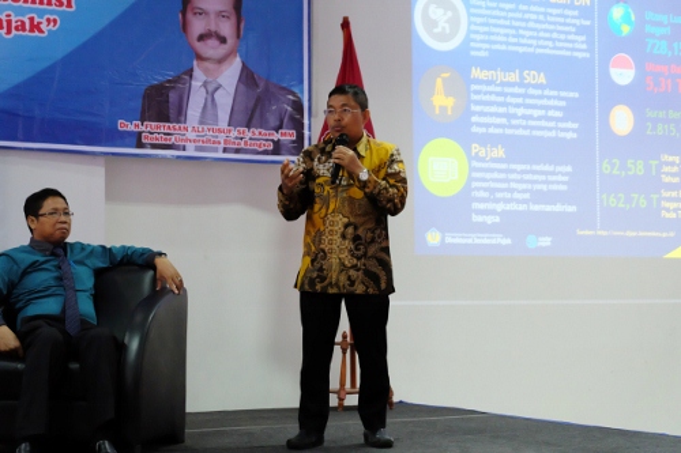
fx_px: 1418
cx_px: 340
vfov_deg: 18.2
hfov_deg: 27.0
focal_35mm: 75
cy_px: 226
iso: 6400
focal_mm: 50
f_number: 5.6
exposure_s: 1/60
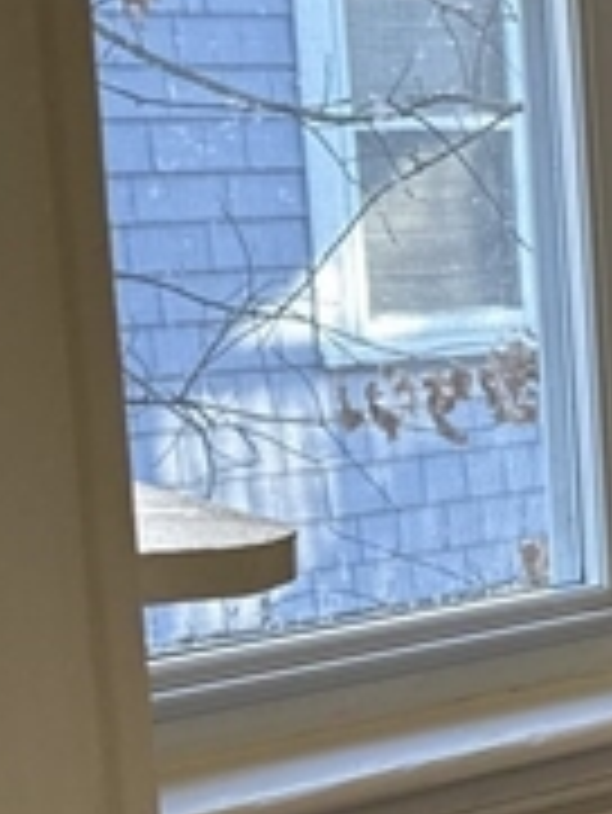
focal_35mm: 102
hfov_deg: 13.4
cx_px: 1008
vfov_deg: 19.2
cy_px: 526
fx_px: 2402
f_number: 1.78
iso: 100
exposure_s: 1/120
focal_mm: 6.86
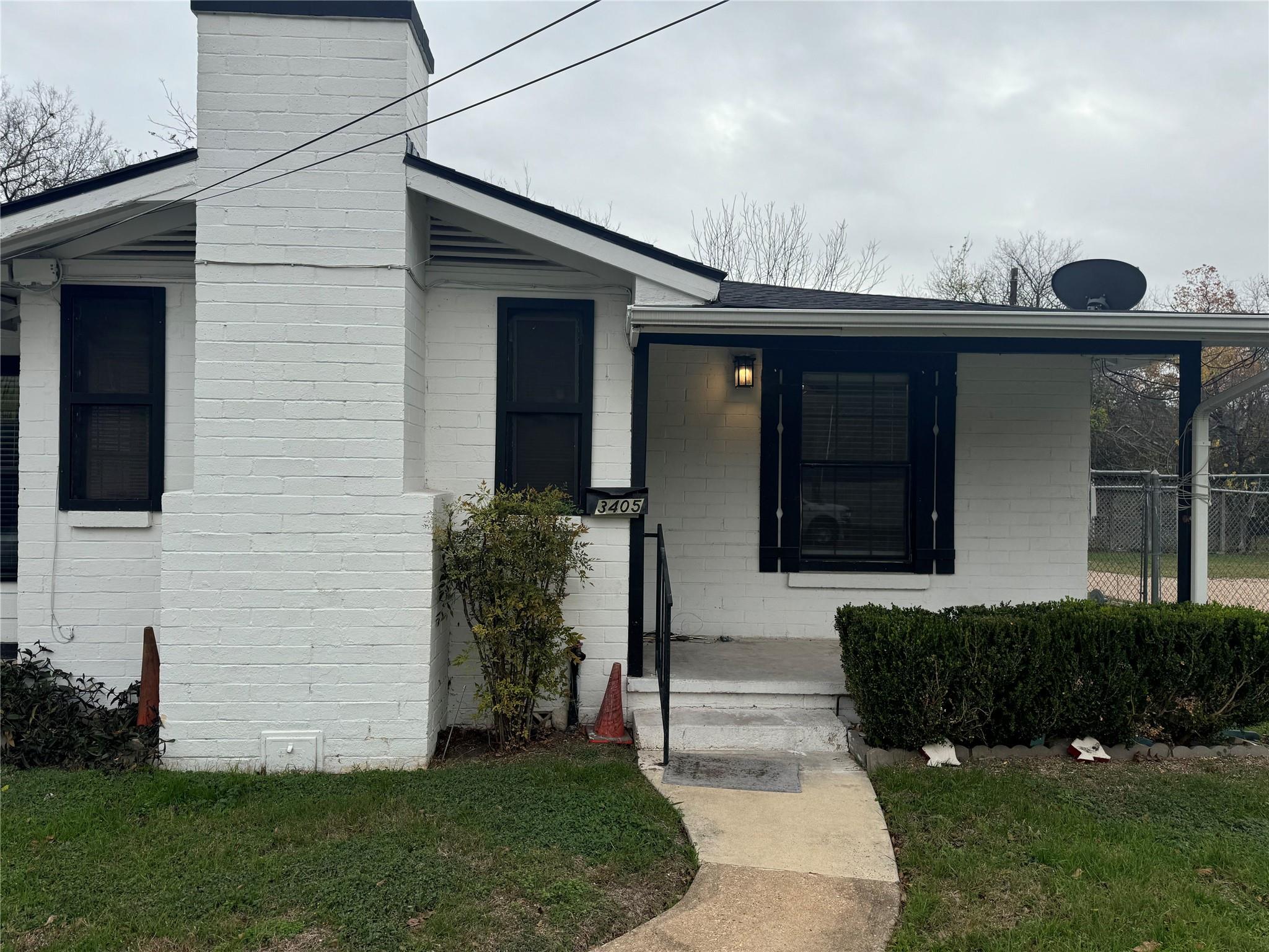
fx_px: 880
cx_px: 634
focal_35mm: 24
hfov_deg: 71.6
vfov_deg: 56.8
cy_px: 476
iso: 80
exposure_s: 1/2252
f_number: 1.78
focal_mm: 6.76
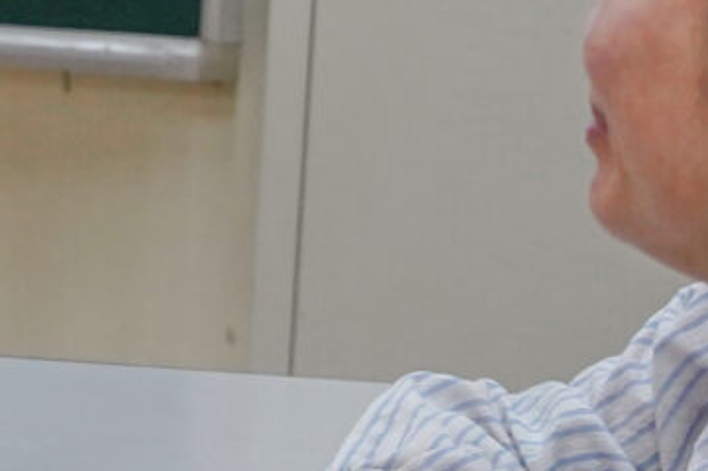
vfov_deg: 4.6
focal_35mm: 294
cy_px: -340
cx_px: -930
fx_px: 5773
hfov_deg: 6.7
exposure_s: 1/200
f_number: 4
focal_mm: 41.4
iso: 2000
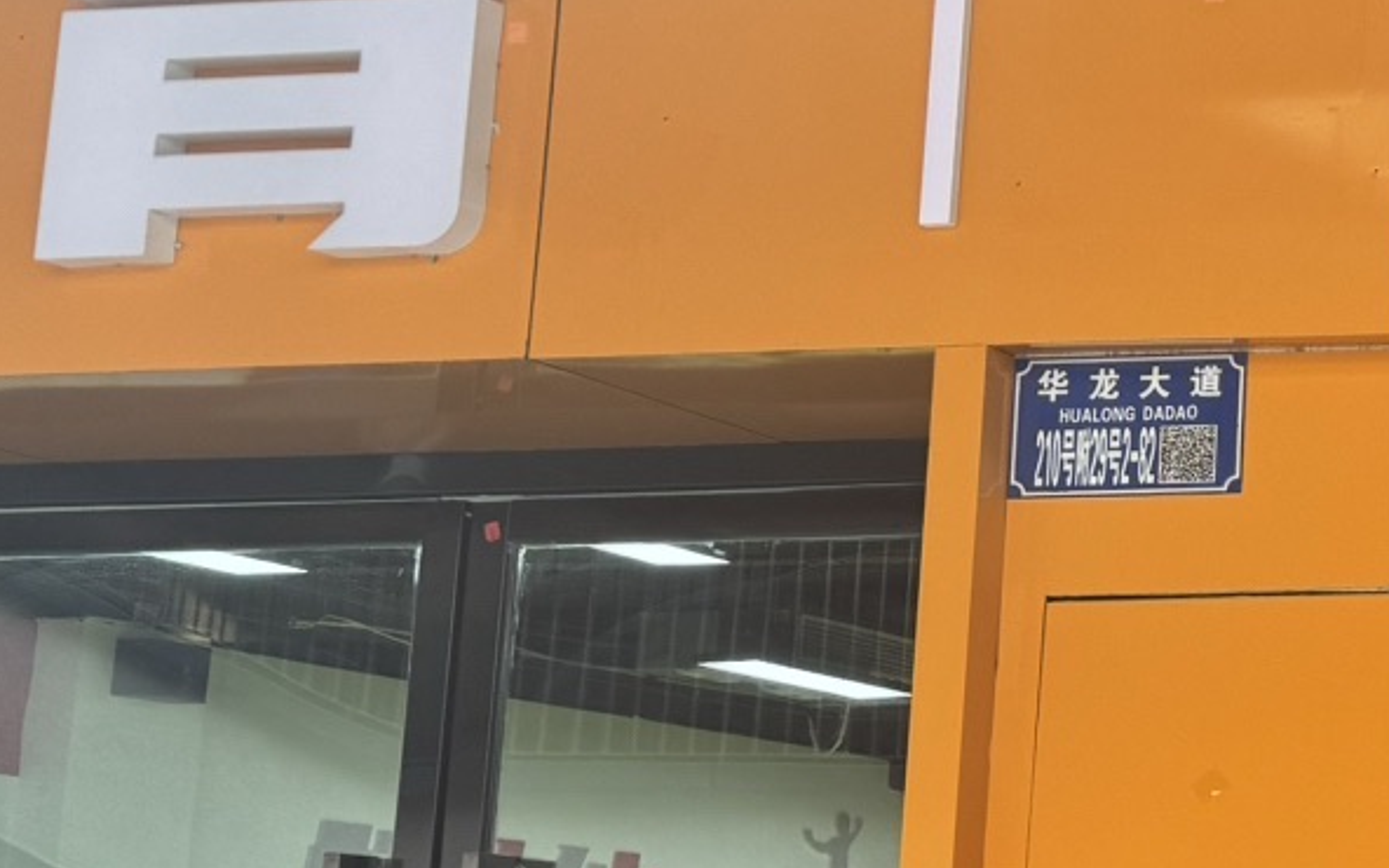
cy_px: 516
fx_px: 3256
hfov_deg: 19.5
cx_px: 2332
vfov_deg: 15.2
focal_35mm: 86
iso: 64
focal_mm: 6.76
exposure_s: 1/121
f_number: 1.78
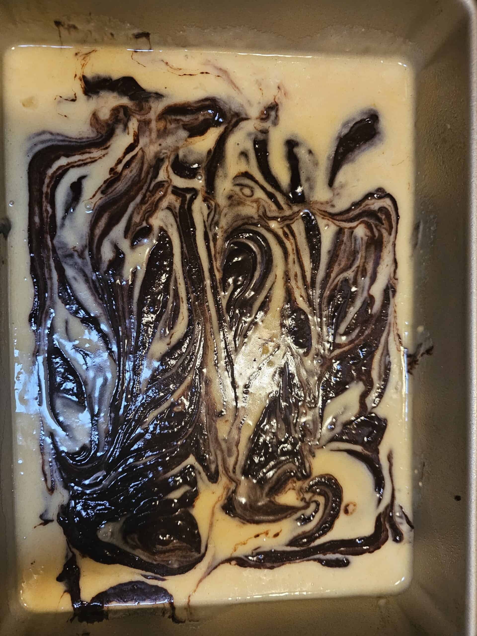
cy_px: 318
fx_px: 423
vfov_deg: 73.9
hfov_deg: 58.9
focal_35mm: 23
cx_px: 238
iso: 640
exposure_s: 1/40
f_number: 1.7
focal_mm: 6.3
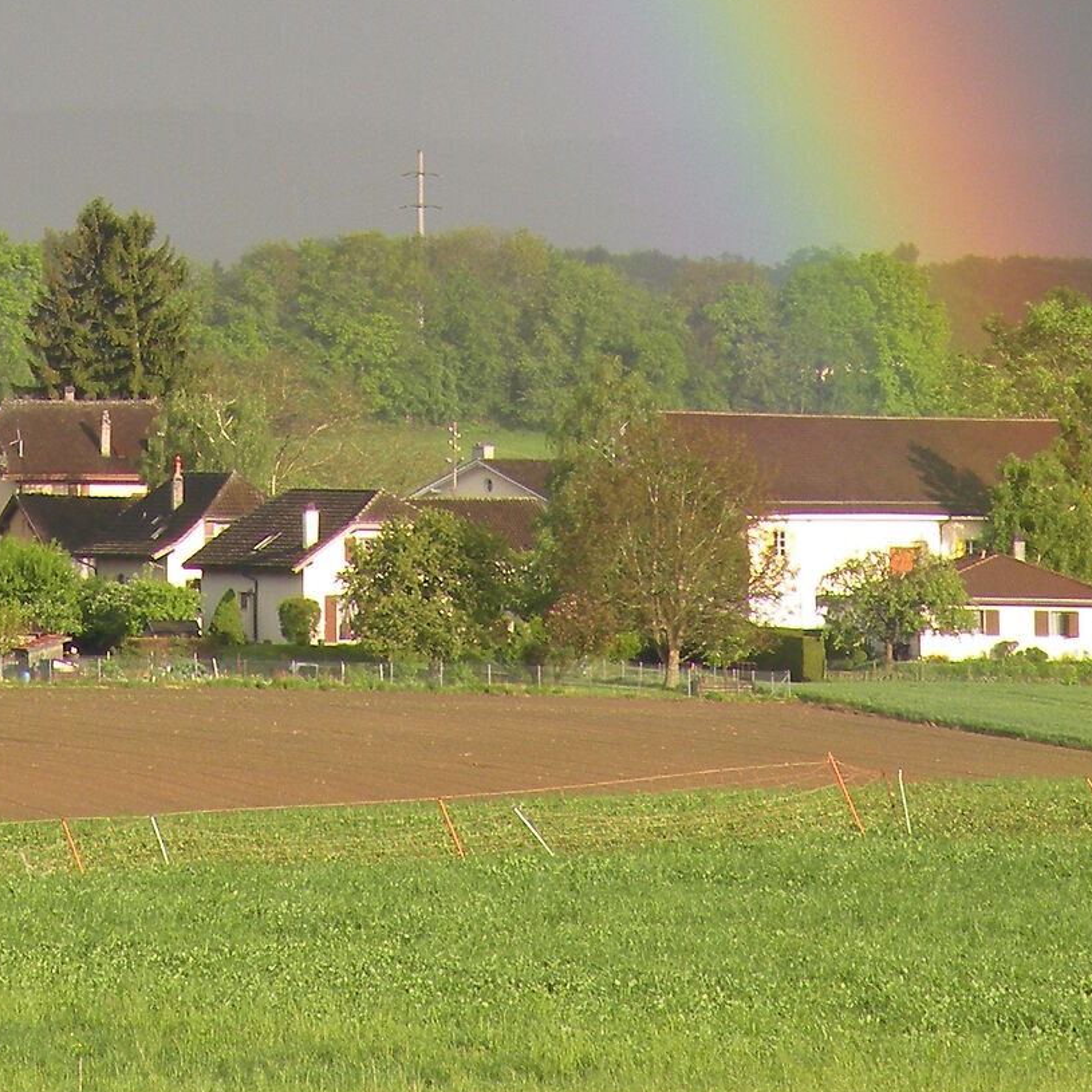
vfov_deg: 4.7
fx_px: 13098
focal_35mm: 367
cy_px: -502
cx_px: 35
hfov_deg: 4.8
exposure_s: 1/173
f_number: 5
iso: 64
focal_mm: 25
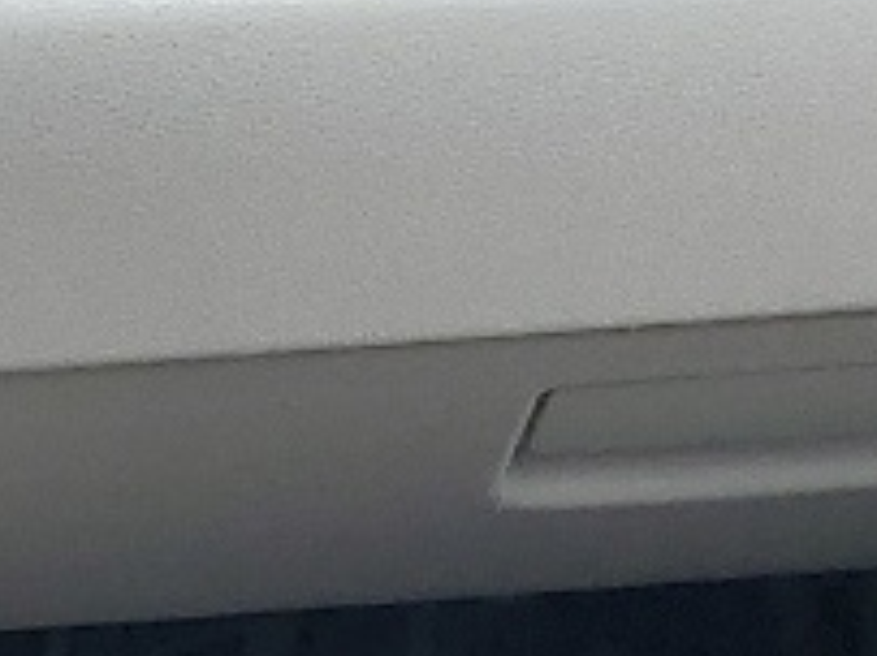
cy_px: 1277
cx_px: -976
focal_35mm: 205
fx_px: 5191
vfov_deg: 7.0
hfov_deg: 9.0
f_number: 1.5
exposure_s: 1/204
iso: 50
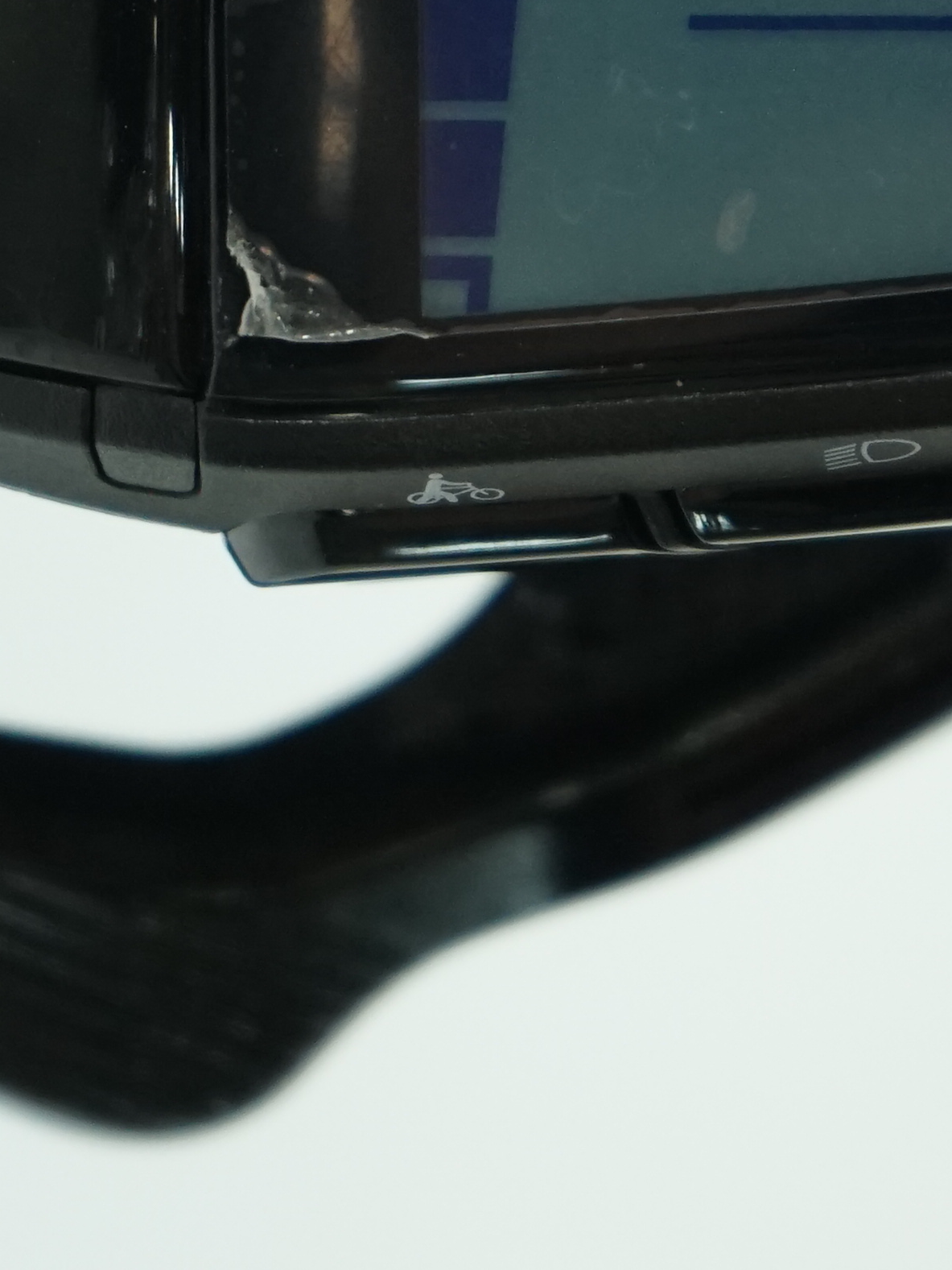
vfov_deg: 7.7
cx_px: 888
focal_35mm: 256
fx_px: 9386
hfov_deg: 5.8
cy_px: -97
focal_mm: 70
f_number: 5.6
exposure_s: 1/200
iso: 1600
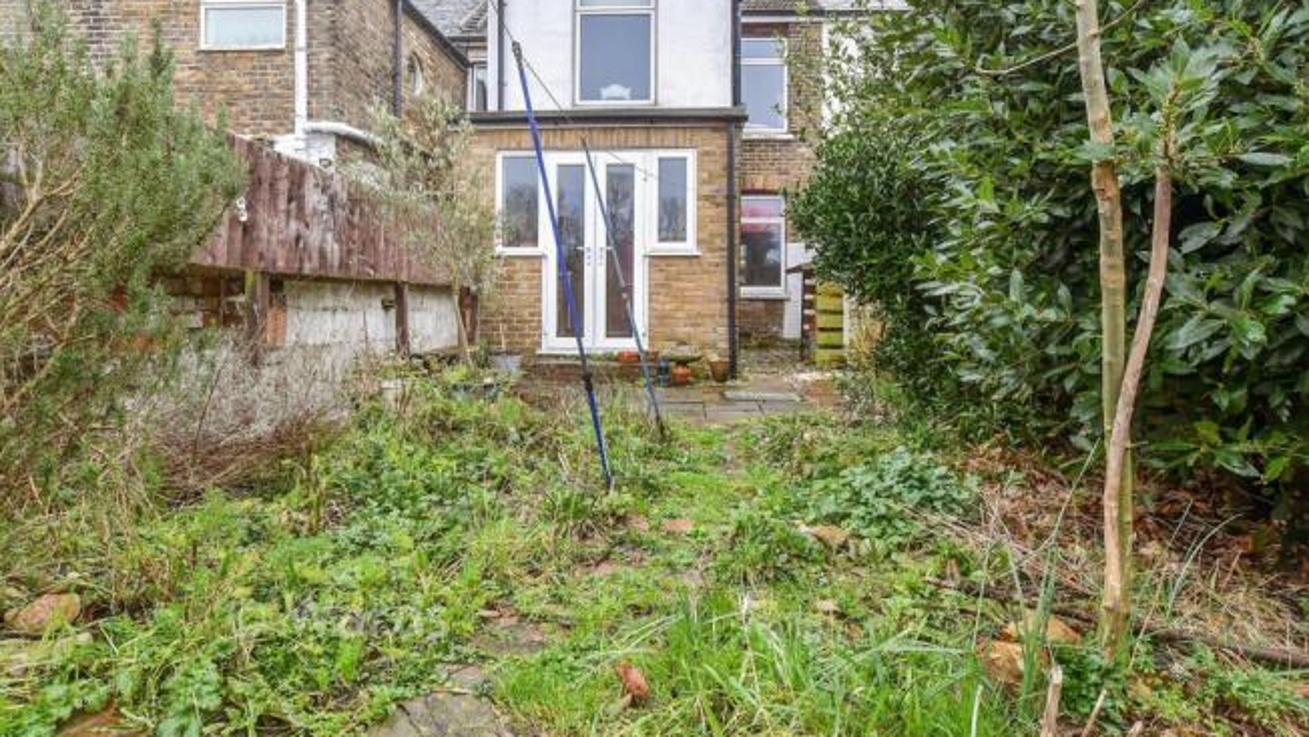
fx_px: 694
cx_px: 653
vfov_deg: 55.7
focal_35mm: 20
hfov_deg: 86.6
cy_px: 316
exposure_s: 1/20
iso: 400
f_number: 8
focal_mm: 13
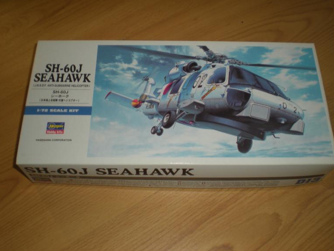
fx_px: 386
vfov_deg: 36.0
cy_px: 122
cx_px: 174
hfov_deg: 46.8
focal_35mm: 40
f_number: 3.1
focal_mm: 6.3
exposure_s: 1/30
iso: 64
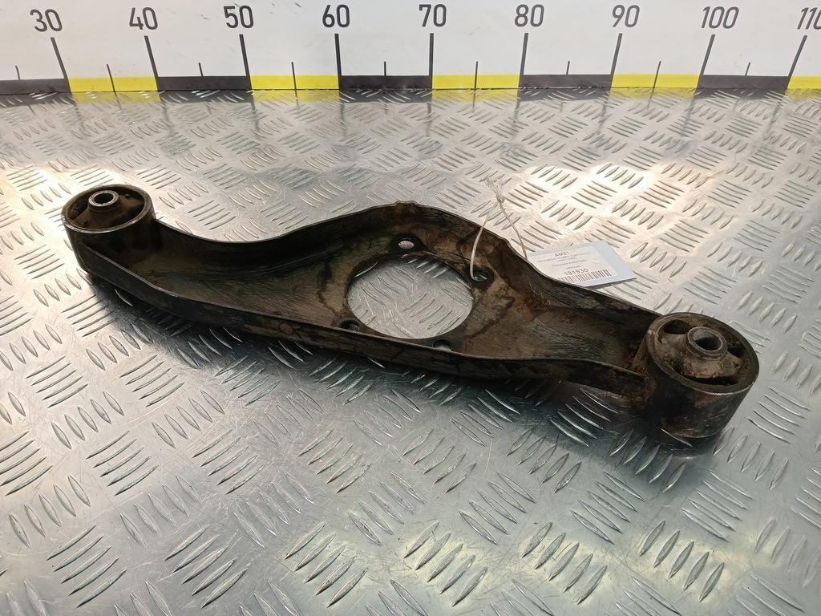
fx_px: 545
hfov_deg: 73.9
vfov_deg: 58.9
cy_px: 308
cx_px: 410
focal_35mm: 23
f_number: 1.6
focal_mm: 4.11
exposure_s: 1/100
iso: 61
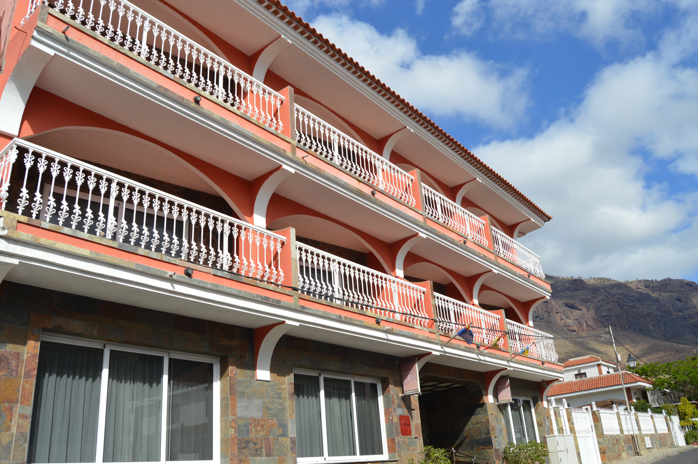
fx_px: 552
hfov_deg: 64.6
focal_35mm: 28
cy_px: 232
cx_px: 349
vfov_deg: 45.6
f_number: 9
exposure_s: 1/320
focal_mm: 19
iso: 100
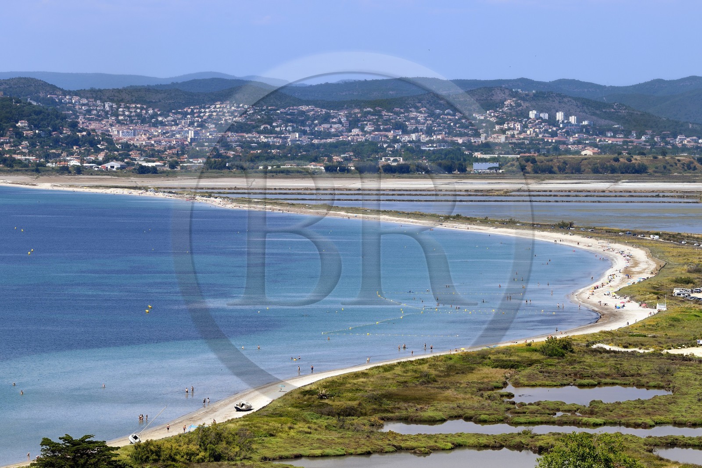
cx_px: 351
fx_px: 3315
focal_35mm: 170
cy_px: 234
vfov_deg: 8.1
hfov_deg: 12.1
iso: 200
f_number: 9
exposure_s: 1/500
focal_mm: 170
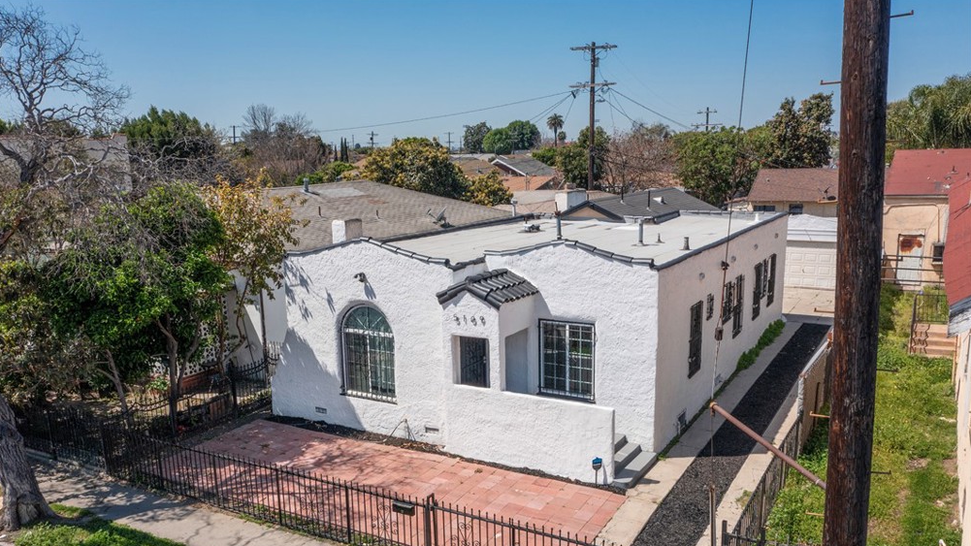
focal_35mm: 30
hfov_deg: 64.3
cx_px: 477
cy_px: 326
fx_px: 772
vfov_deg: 38.8
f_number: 6.3
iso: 100
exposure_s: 1/500
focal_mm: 10.26
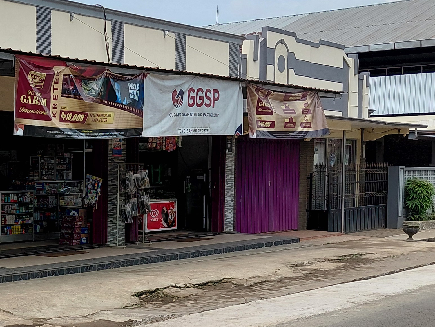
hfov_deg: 27.1
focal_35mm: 66
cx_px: -34
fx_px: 829
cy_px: 207
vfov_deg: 22.2
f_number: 1.8
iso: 50
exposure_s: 1/1762
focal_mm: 4.69
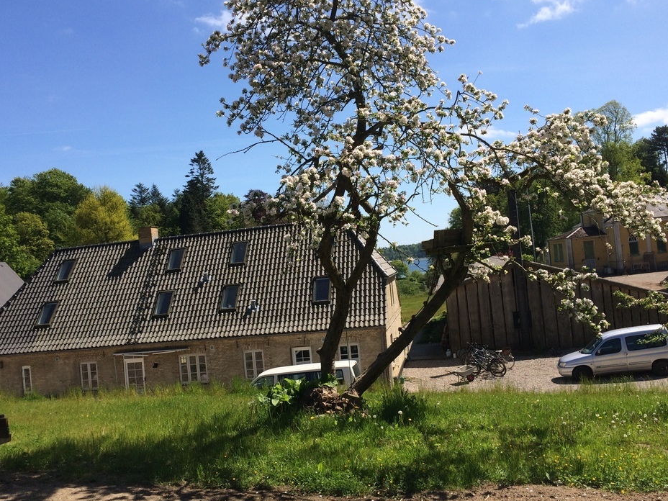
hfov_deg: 56.8
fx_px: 618
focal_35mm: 32
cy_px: 257
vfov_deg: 44.2
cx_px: 310
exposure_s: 1/2053
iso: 32
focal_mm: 4.15
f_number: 2.2
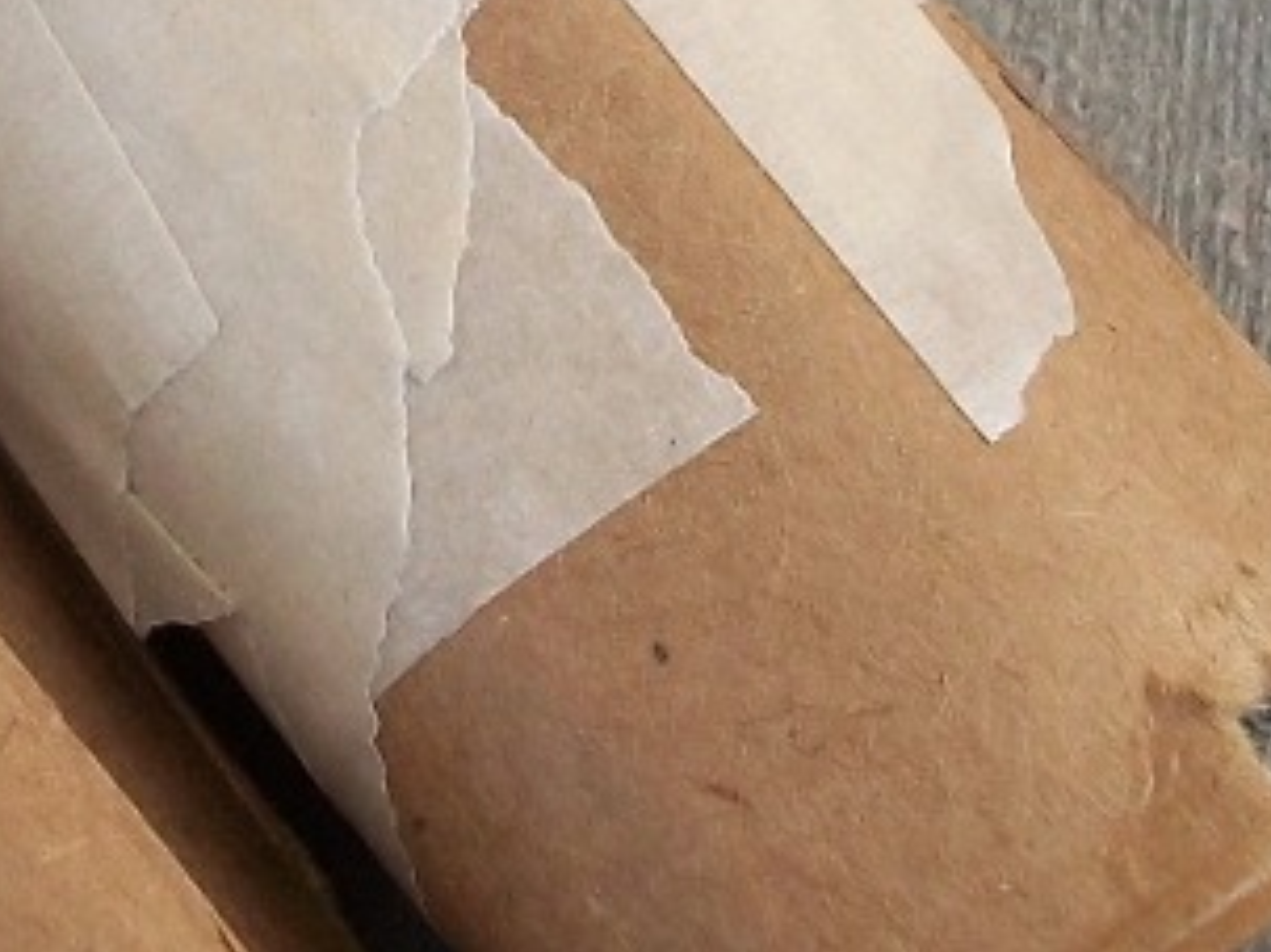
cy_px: -264
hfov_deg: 12.8
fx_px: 5579
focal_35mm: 152
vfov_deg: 9.6
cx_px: 8
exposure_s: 1/100
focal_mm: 5.7
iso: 80
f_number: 2.9
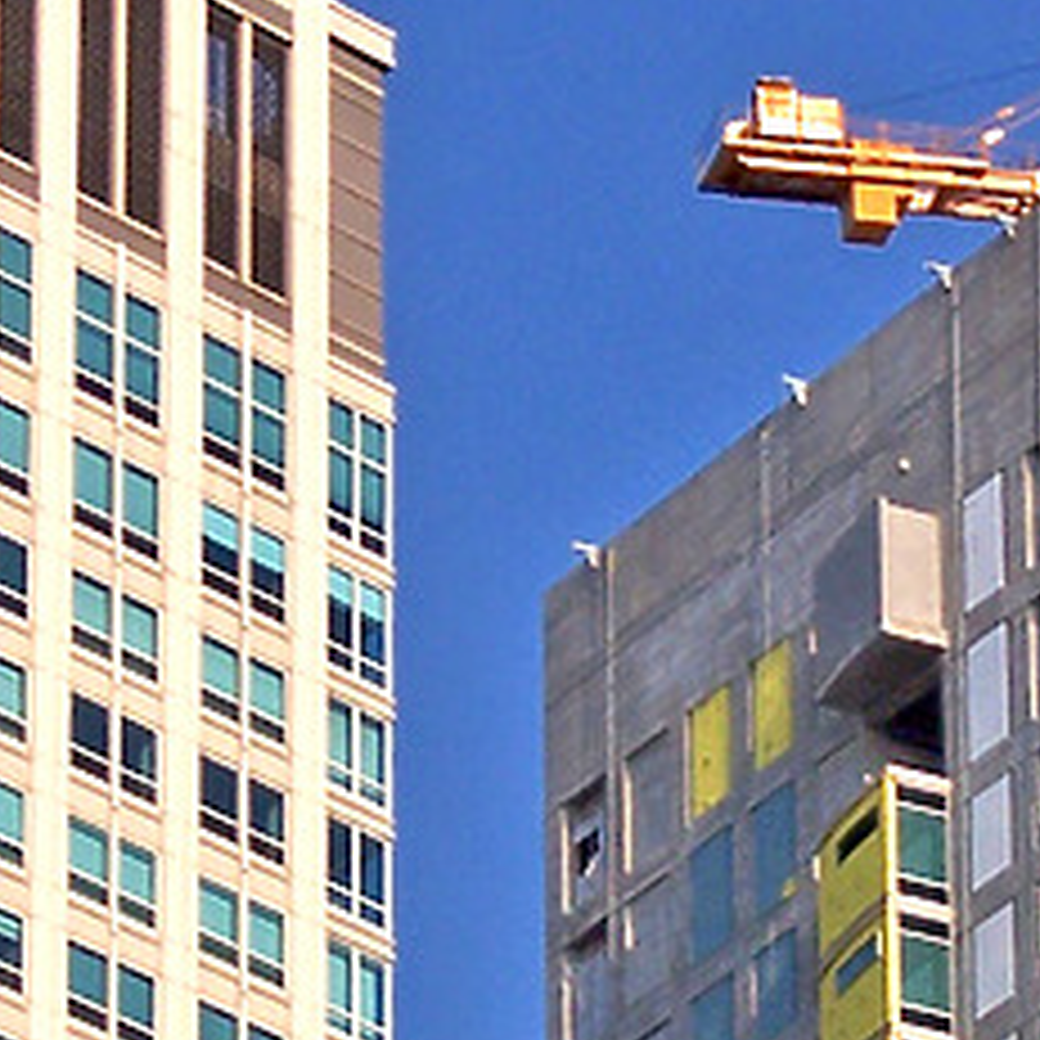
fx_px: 12645
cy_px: 941
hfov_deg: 4.7
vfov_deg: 4.7
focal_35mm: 372
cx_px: 898
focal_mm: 18
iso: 80
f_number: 5.6
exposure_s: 1/750
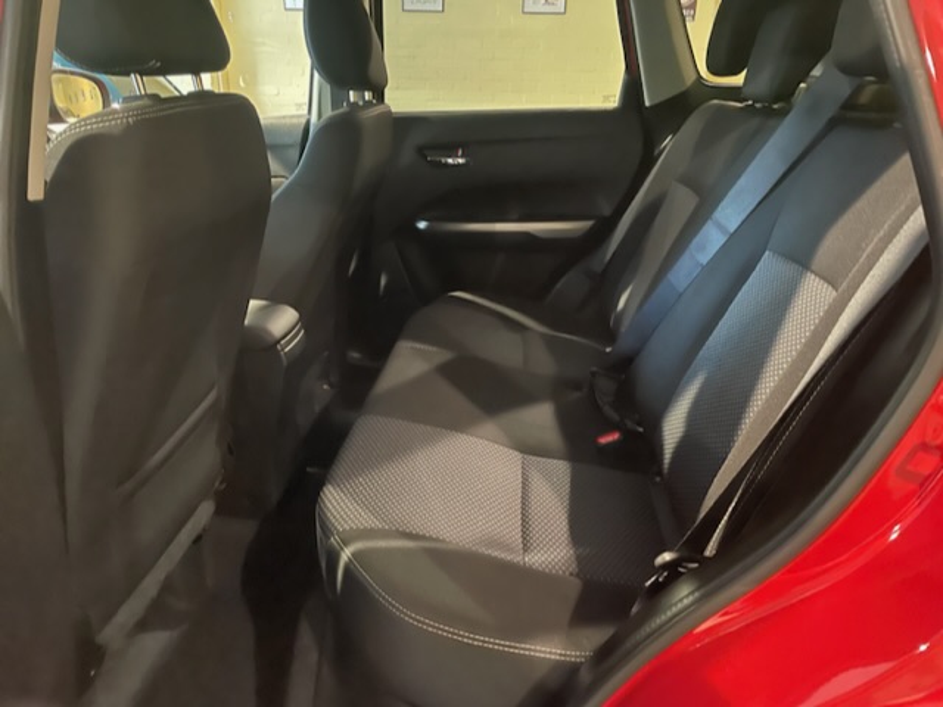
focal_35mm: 26
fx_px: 708
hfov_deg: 67.3
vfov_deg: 53.1
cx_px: 472
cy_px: 354
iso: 1000
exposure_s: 1/25
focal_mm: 4.2
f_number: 1.6
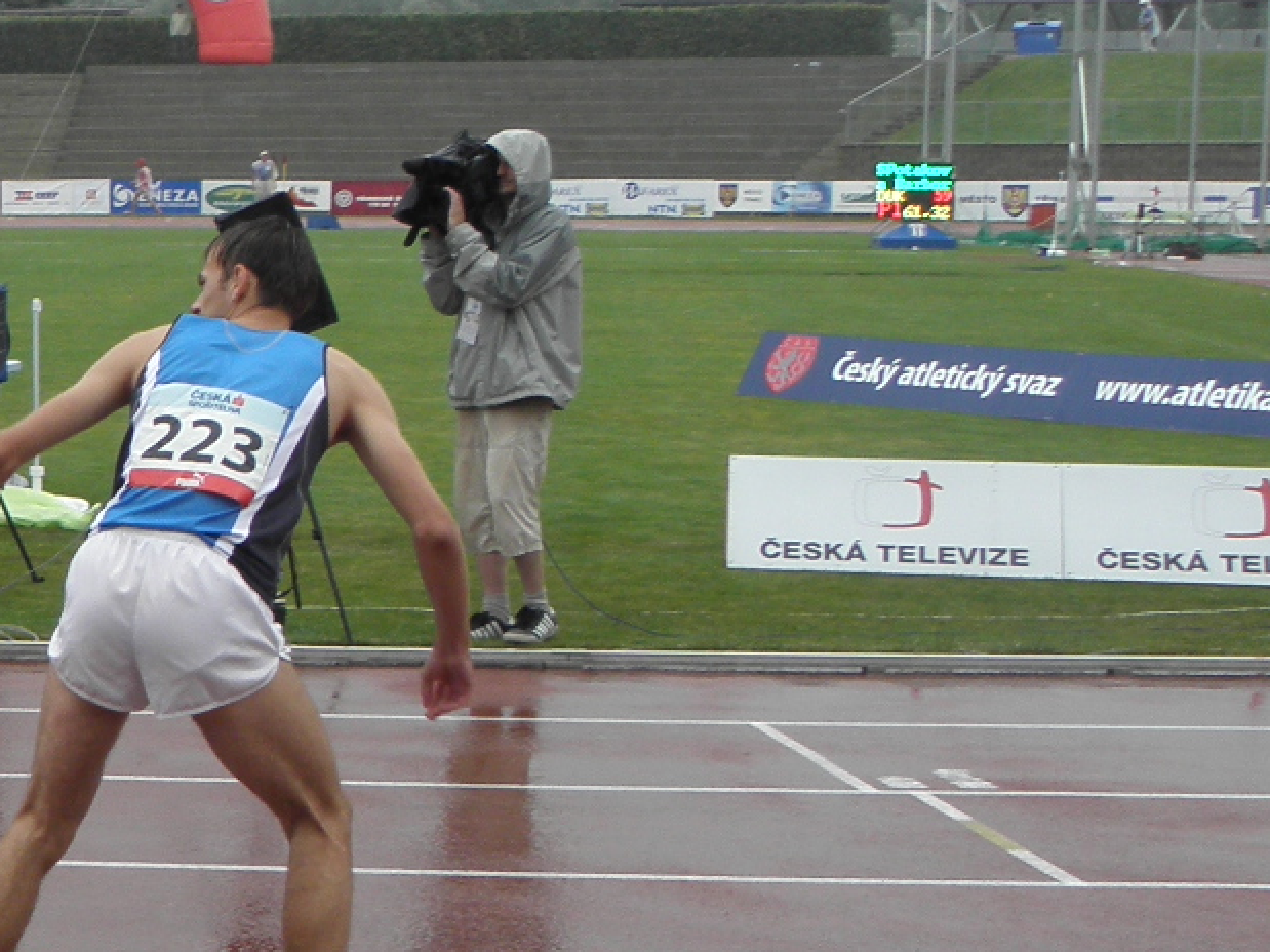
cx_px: -743
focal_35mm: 96
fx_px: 3521
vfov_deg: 15.4
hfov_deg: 17.8
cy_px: 562
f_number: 2.9
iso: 64
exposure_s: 1/80
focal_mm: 5.16
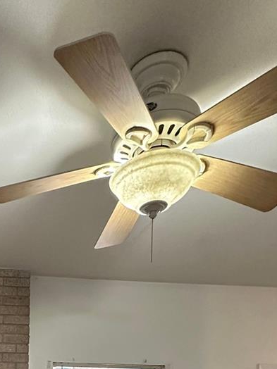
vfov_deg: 36.0
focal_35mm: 41
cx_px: -26
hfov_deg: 31.3
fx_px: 437
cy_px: 439
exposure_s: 1/60
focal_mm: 2.22
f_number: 2.2
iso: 400
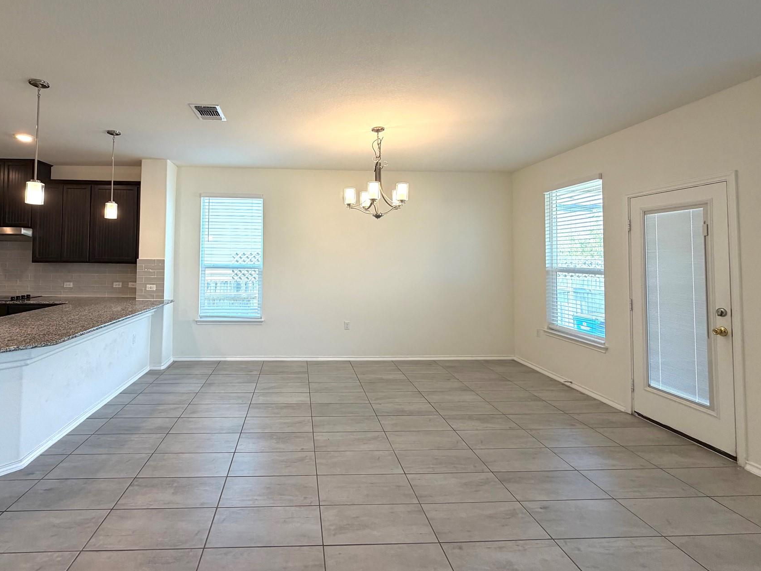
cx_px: 315
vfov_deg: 74.3
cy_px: 242
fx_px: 374
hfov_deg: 90.2
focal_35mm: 17
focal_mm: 2.22
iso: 125
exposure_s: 1/120
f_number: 2.2
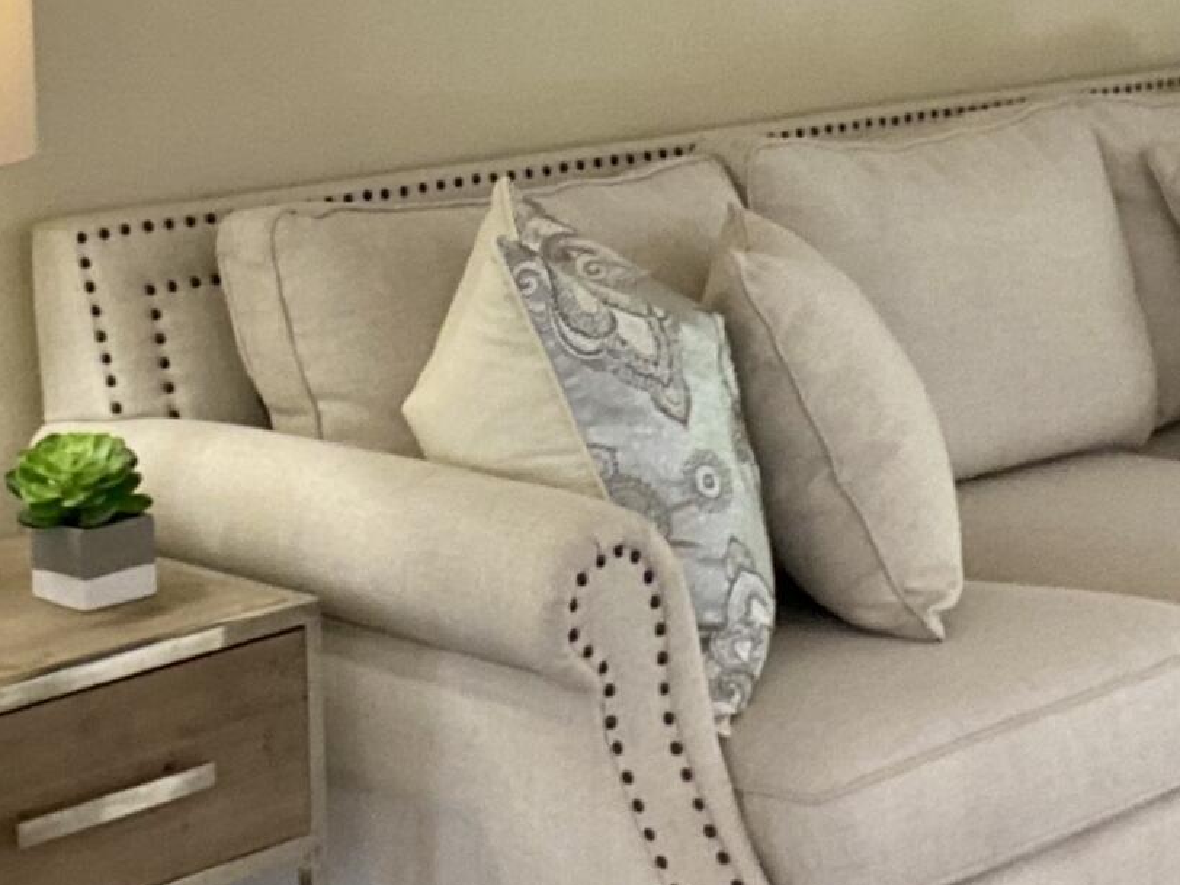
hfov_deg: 23.0
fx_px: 2898
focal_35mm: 85
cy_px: 76
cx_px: 480
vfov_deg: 17.1
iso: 160
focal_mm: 2.71
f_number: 2.2
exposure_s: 1/60
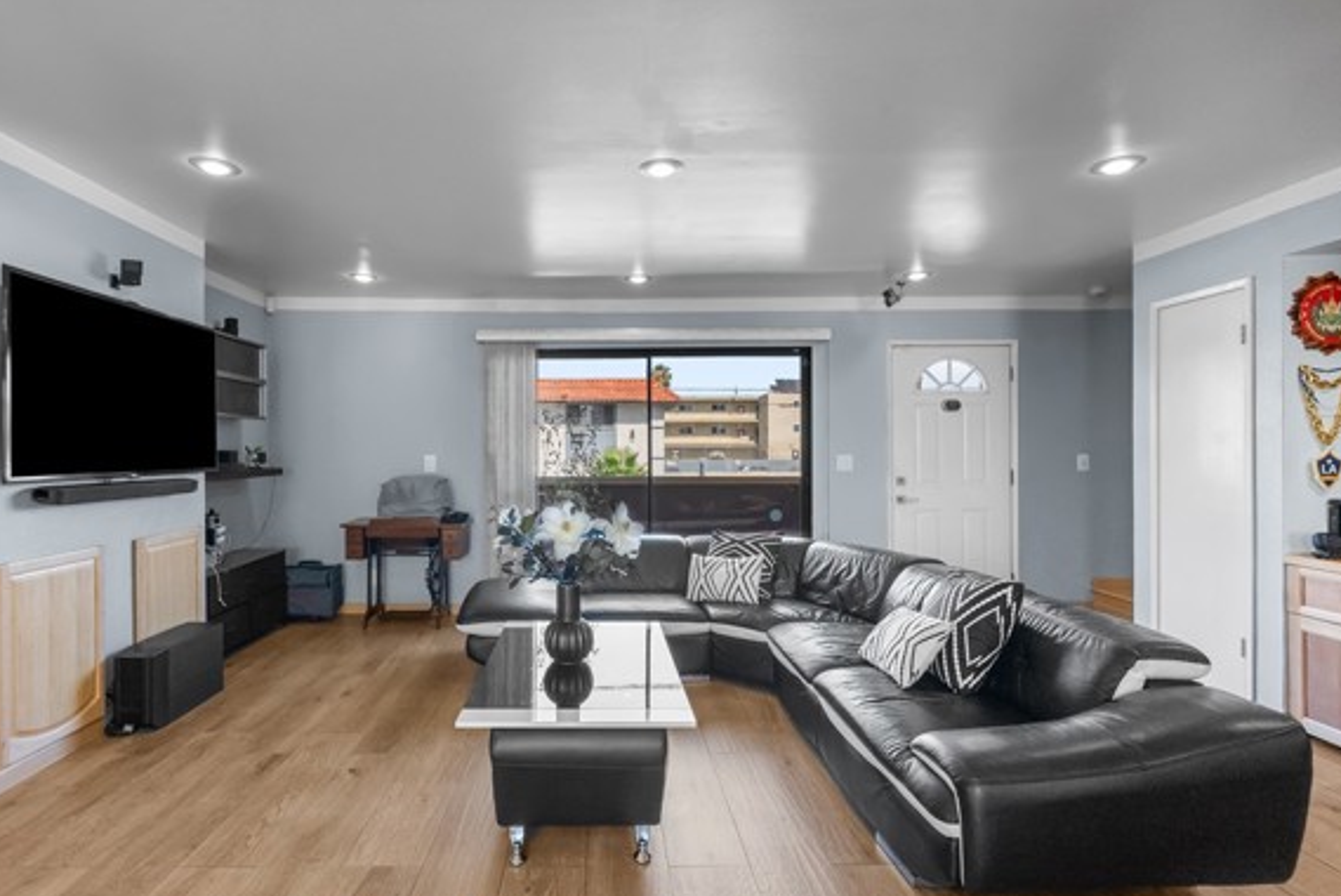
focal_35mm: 18
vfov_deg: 67.4
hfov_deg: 89.7
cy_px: 454
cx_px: 603
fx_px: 671
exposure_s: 1/250
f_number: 8
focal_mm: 16
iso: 2000
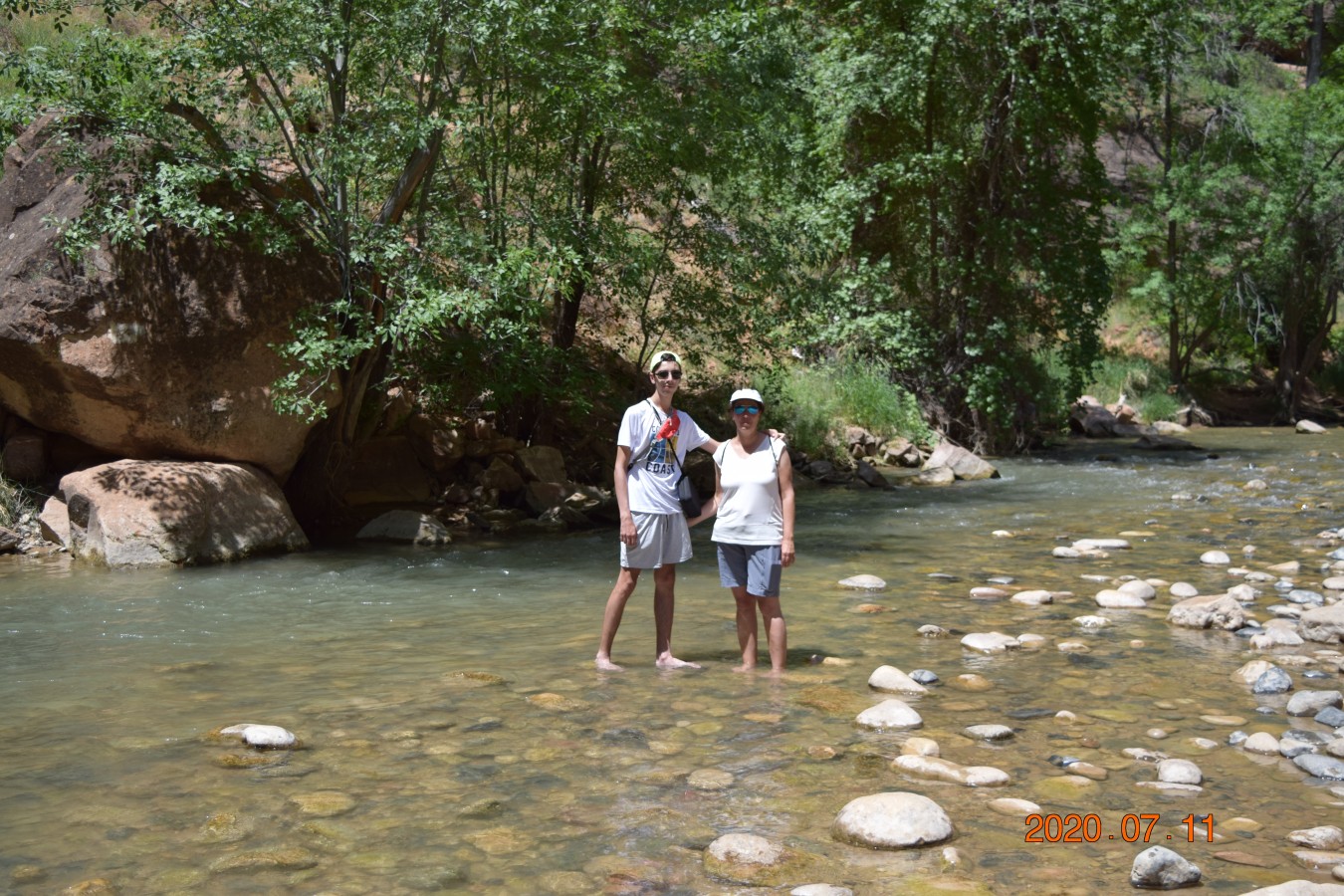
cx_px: 672
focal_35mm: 39
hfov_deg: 49.6
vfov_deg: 34.2
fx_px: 1456
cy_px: 448
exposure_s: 1/1250
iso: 200
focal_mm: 26
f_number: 4
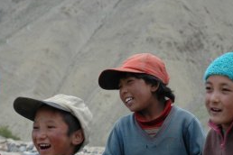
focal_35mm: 201
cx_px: 149
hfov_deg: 10.2
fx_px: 1301
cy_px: 180
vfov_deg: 6.8
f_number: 4.5
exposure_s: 1/125
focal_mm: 48
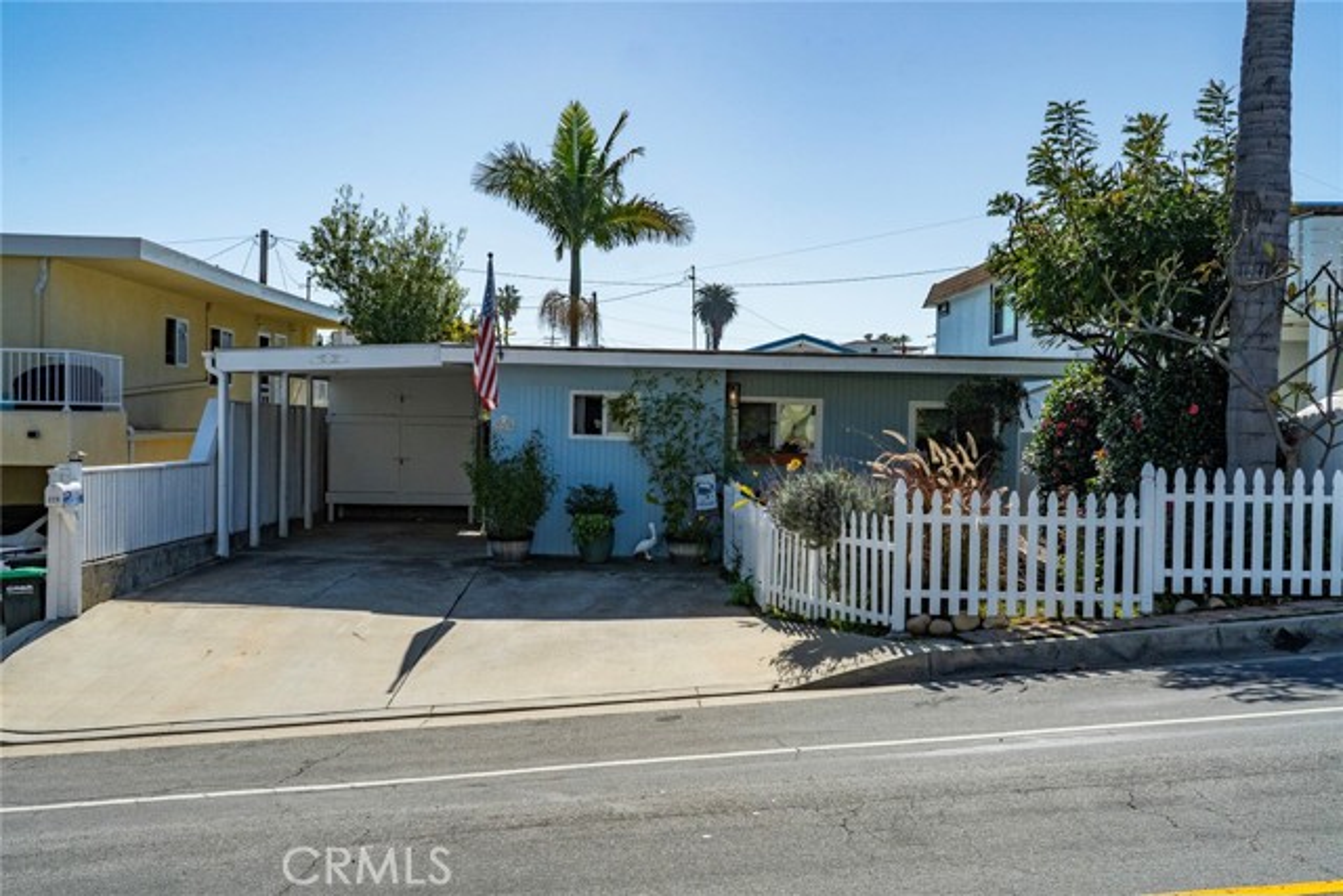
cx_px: 672
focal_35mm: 34
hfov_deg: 55.8
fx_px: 1269
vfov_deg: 38.9
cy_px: 448
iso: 1600
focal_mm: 34
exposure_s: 1/3200
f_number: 11
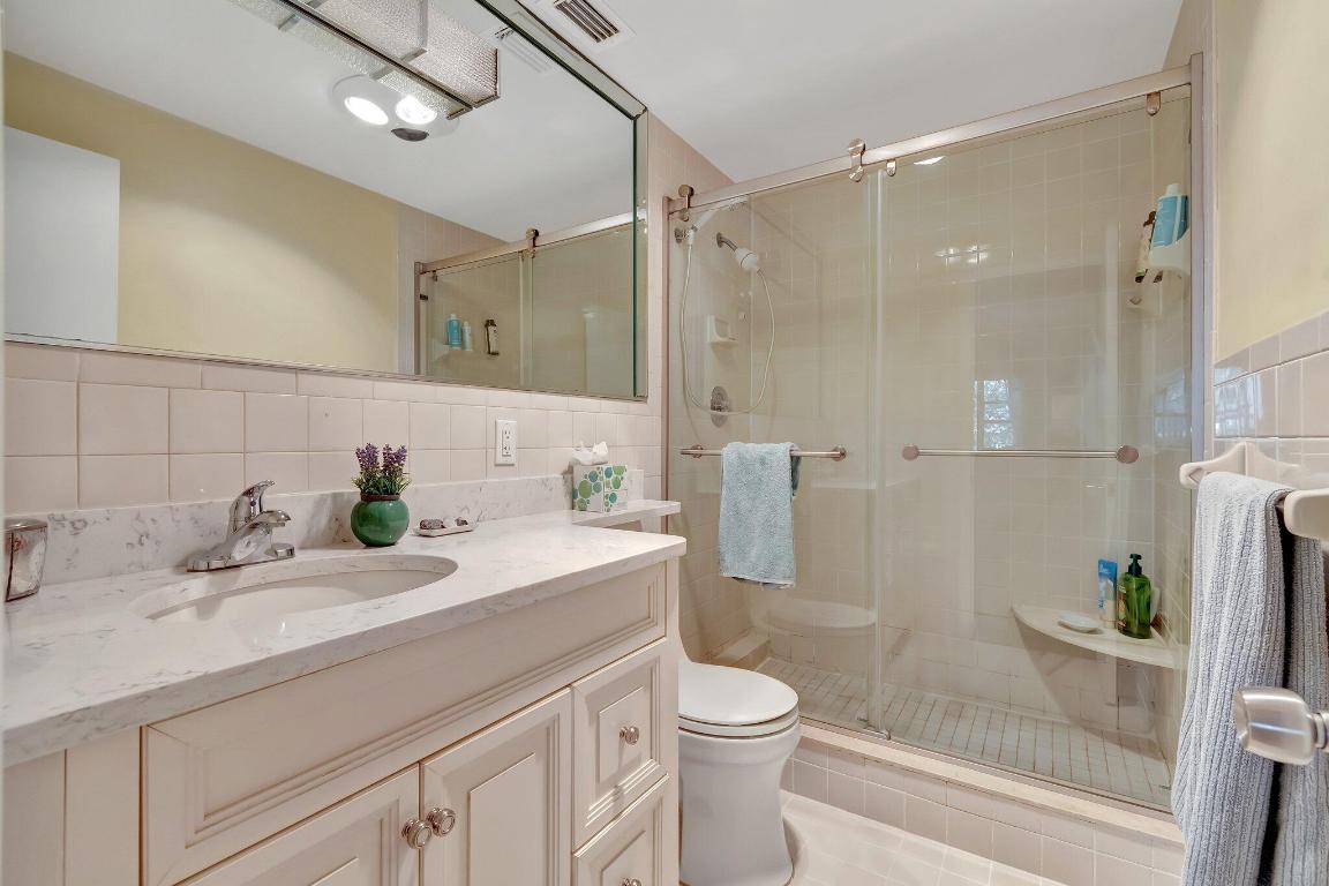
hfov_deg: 100.4
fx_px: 554
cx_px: 664
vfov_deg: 77.3
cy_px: 443
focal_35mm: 15
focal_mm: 10
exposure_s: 1/20
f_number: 8
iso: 1000
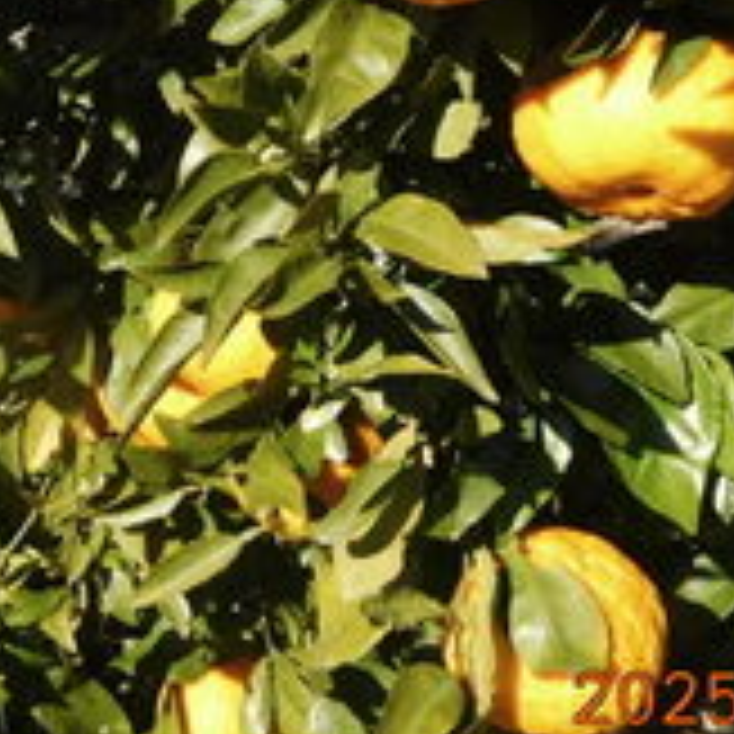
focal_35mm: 65
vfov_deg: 25.6
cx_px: 63
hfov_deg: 25.6
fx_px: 1559
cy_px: 59
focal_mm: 4.5
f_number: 3.4
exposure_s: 1/800
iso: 125
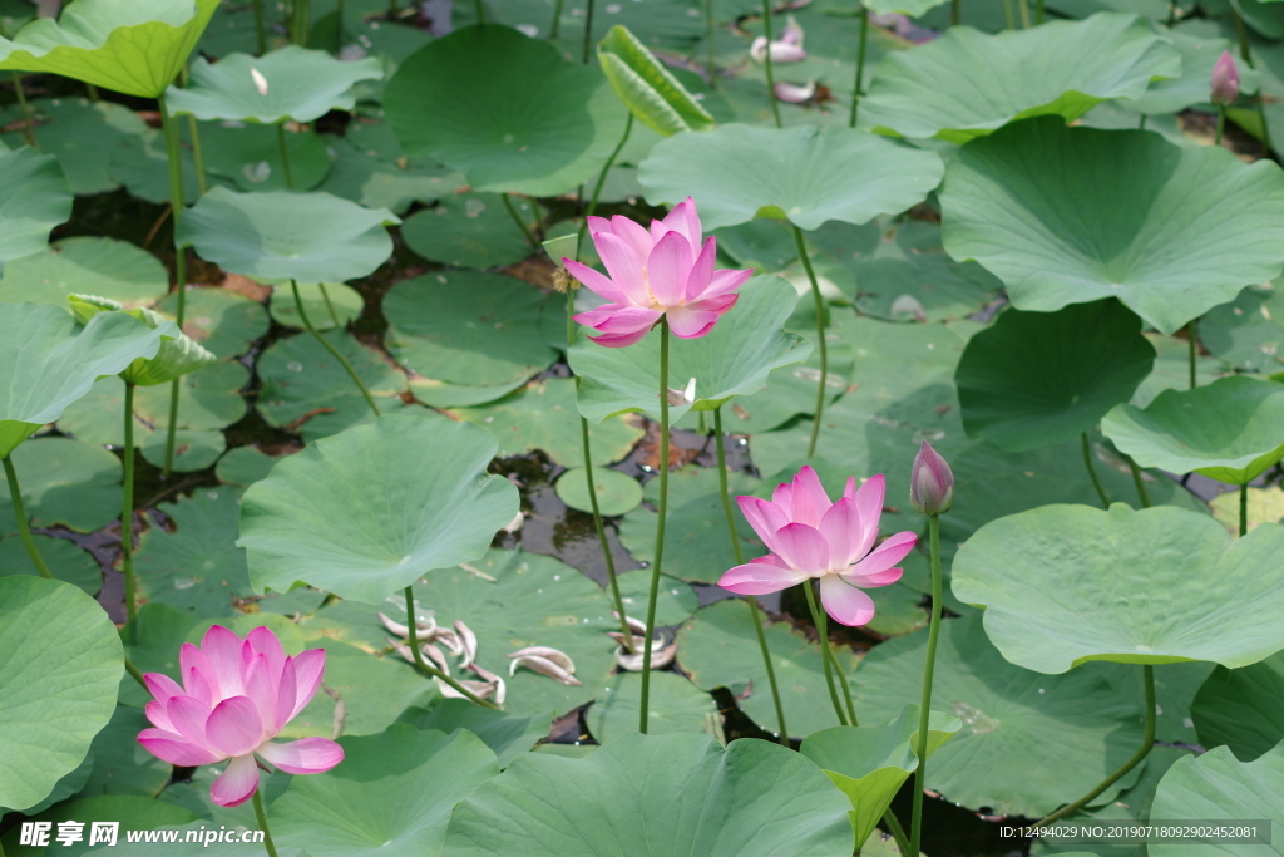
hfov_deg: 27.0
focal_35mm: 75
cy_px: 428
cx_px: 642
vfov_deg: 18.2
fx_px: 2675
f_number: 2.5
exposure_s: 1/1250
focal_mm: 50
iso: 100
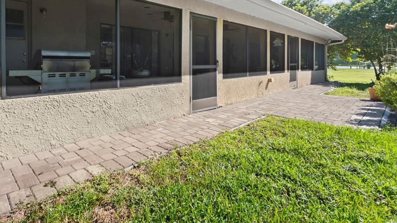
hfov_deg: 85.1
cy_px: 71
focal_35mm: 20
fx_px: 211
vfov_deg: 54.5
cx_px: 152
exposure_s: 1/40
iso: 100
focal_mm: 10
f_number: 8
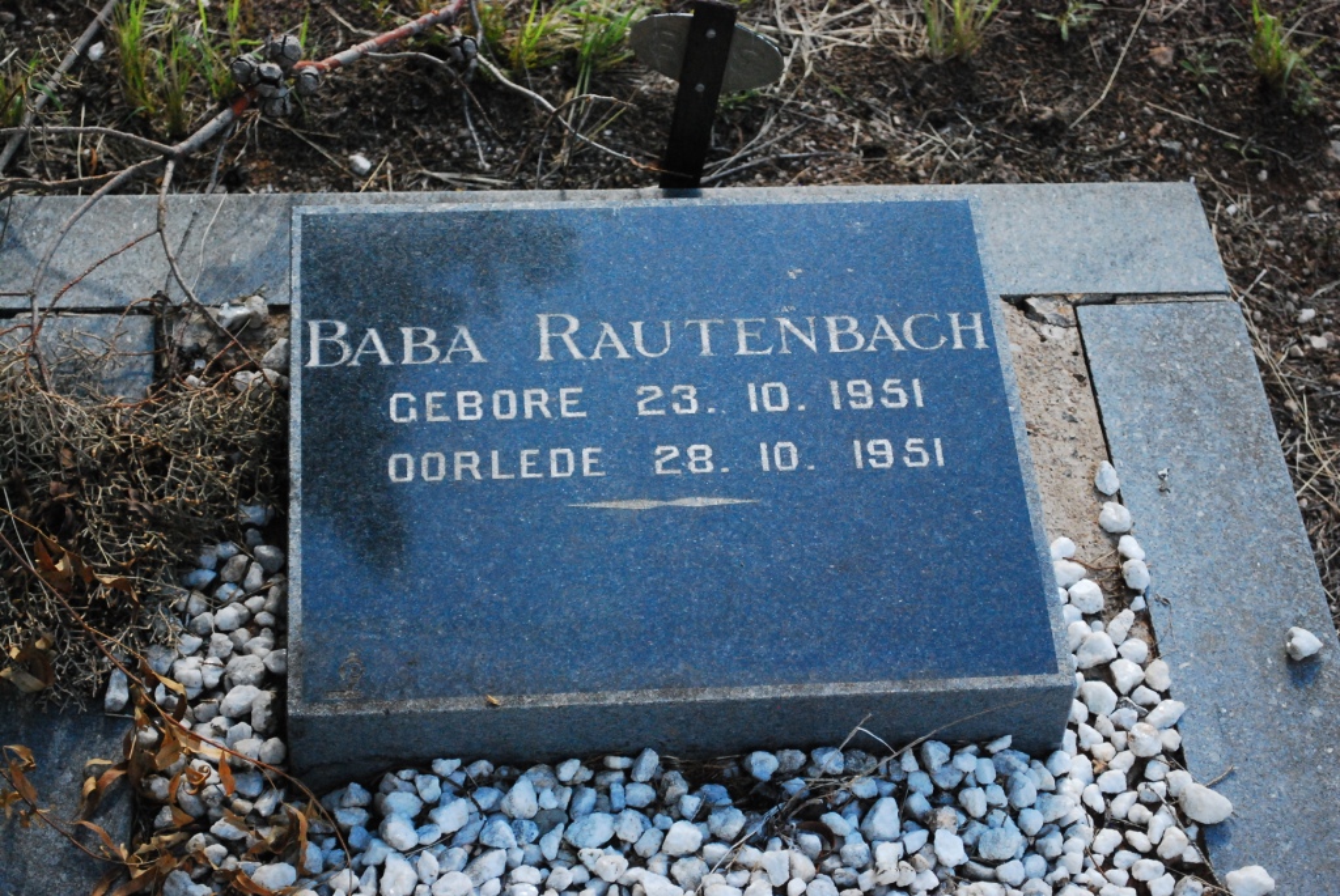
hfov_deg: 27.0
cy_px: 448
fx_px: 2794
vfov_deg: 18.2
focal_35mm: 75
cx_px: 670
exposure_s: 1/1000
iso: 1600
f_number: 5.6
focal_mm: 50
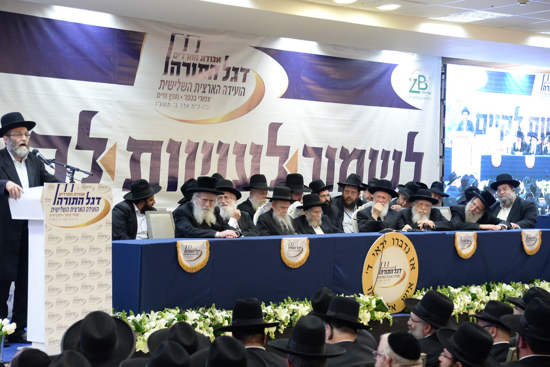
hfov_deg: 28.1
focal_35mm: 72
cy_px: 198
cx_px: 251
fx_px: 1100
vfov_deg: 18.9
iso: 2500
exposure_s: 1/60
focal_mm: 66
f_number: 4.5
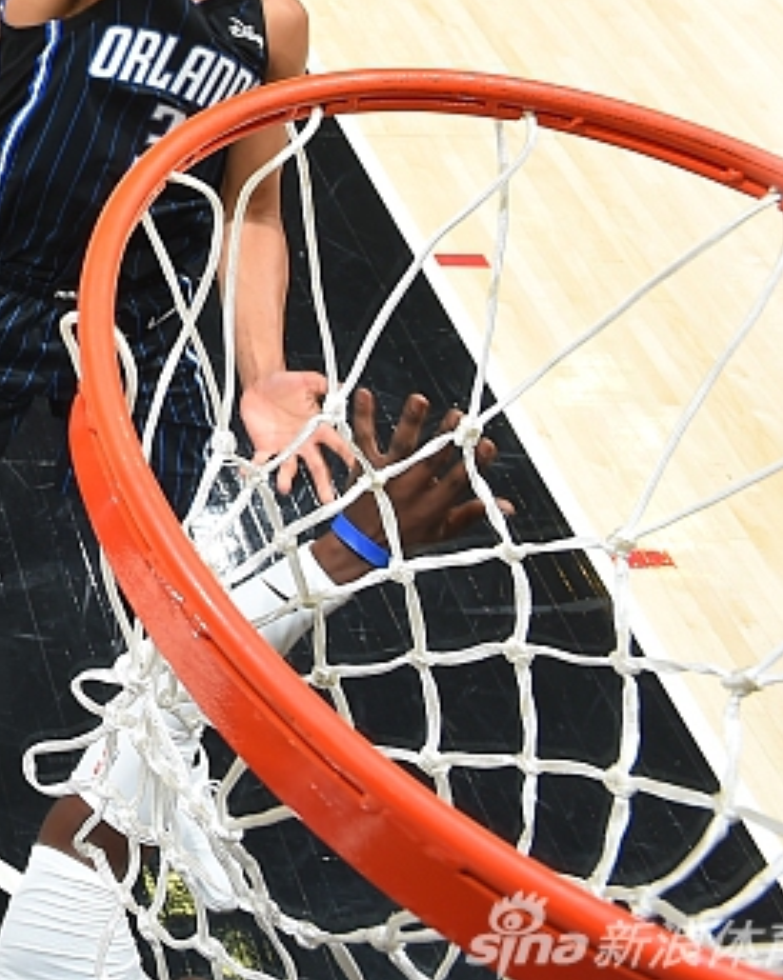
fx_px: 1624
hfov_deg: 20.0
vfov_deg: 31.4
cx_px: -612
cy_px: 31
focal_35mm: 56
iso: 400
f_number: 7.1
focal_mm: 20
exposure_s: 1/250
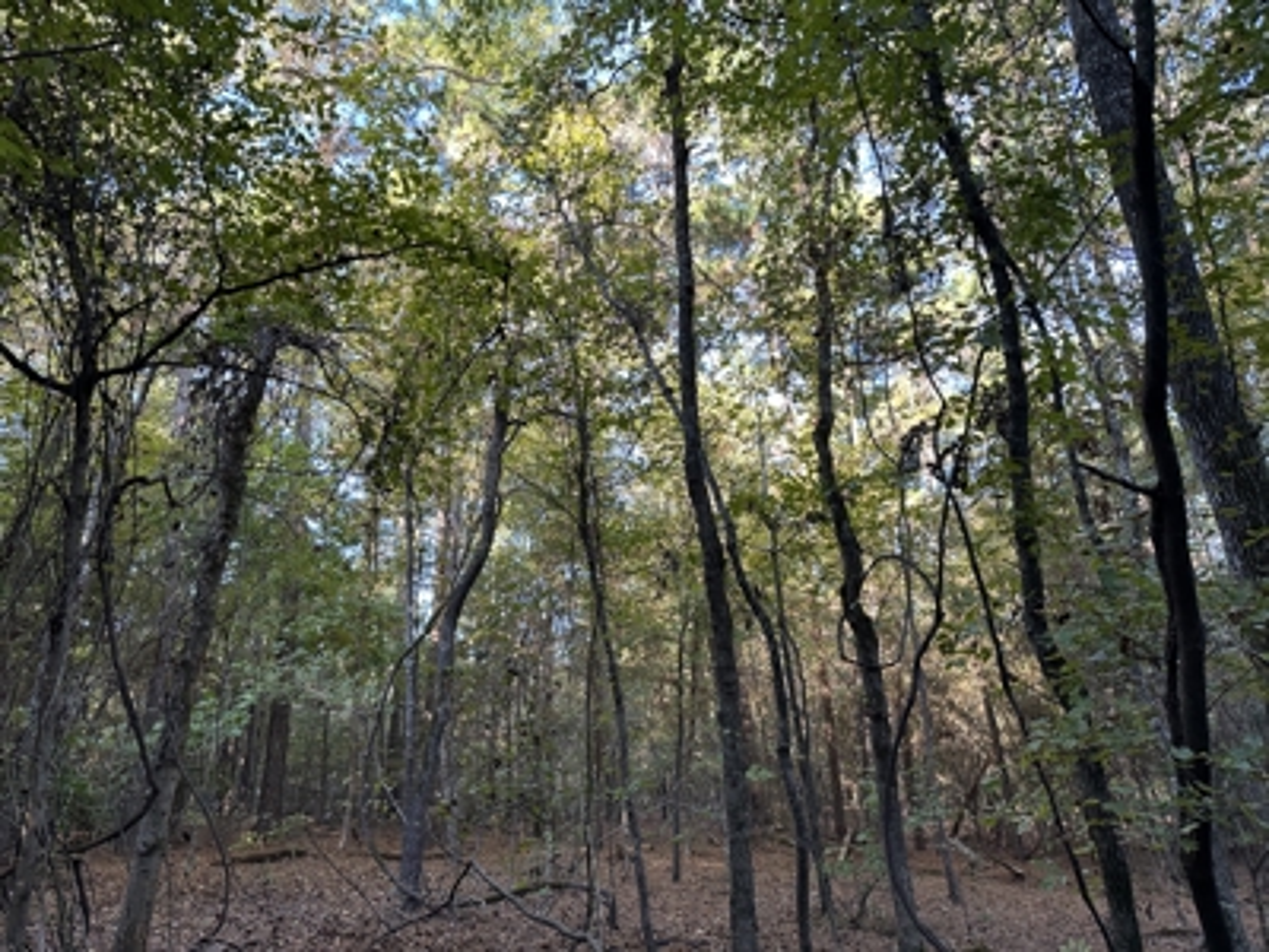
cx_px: 634
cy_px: 476
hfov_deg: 71.6
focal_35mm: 24
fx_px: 880
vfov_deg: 56.8
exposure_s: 1/121
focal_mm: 6.86
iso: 100
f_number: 1.78
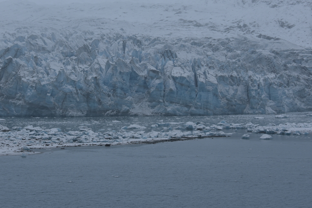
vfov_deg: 11.3
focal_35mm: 121
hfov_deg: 16.9
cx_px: 134
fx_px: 1049
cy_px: 52
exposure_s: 1/200
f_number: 7.1
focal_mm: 72
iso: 100
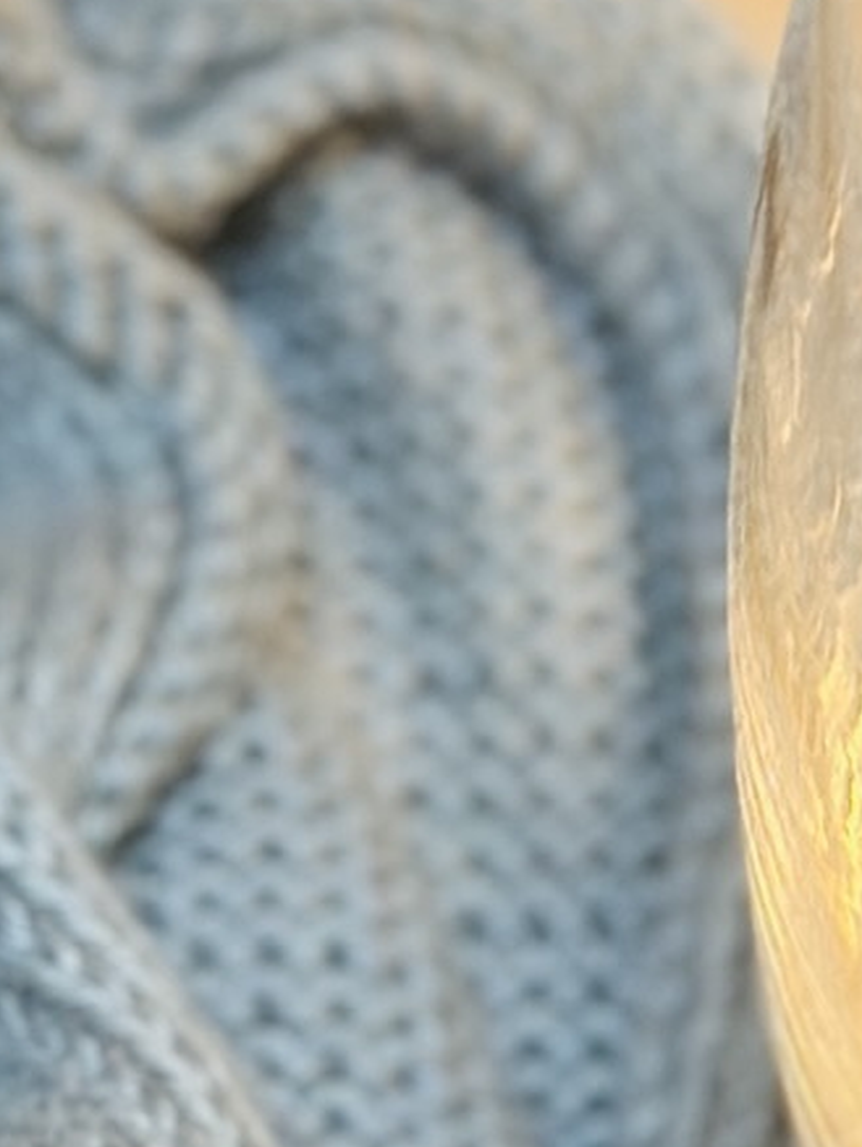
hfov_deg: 6.8
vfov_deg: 8.9
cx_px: 173
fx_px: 7264
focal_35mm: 219
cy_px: 1532
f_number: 1.78
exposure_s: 1/60
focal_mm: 6.86
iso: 200
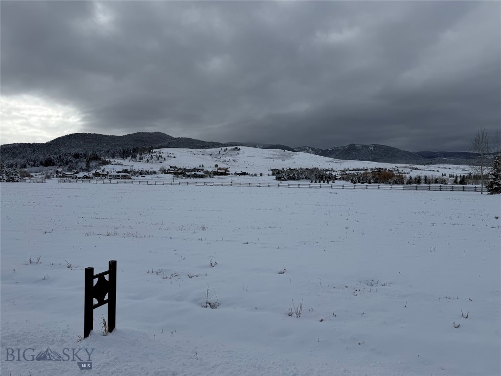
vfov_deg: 56.8
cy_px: 188
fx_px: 347
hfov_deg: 71.6
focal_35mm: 24
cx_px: 250
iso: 80
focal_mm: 6.76
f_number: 1.78
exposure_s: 1/10309
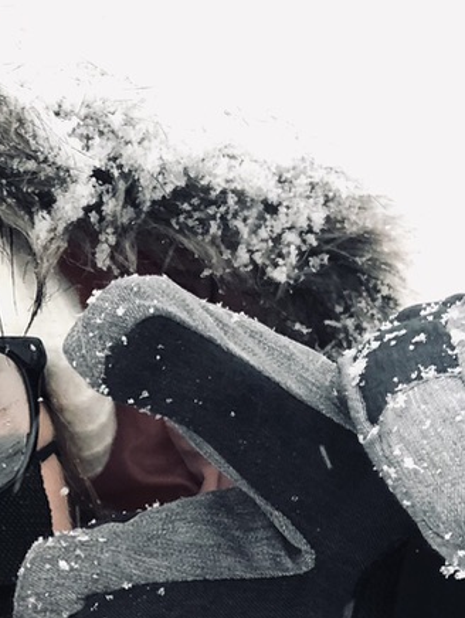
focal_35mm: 75
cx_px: -68
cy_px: 536
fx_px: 1341
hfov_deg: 18.8
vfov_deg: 25.3
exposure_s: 1/120
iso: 125
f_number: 2.2
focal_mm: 2.87
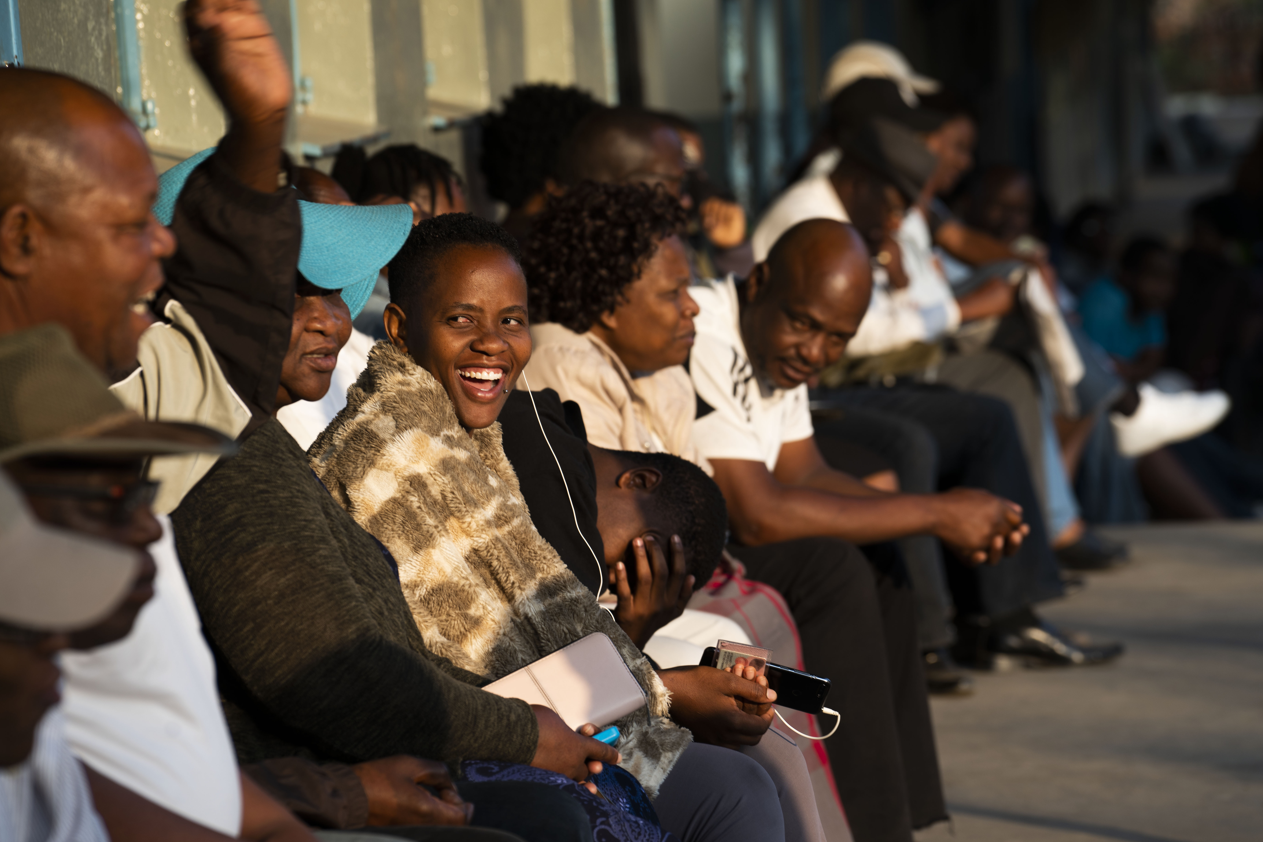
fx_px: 7579
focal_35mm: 216
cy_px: 430
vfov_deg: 6.4
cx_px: 659
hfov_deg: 9.5
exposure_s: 1/80
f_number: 6.3
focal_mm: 200
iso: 100
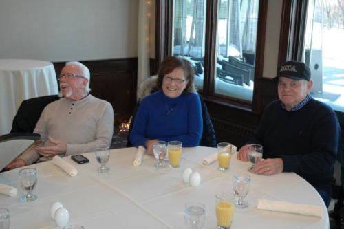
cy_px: 114
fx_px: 444
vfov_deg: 28.9
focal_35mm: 46
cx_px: 172
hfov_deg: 42.3
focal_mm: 31
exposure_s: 1/100
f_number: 4
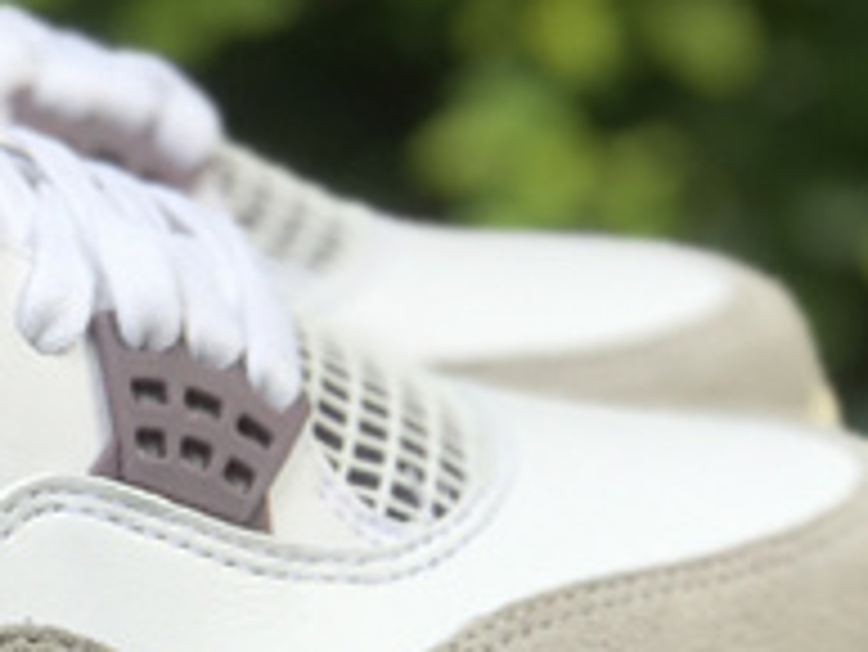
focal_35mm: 218
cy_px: 510
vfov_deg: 6.8
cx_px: -283
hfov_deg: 8.9
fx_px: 5470
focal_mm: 6.6
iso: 20
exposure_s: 1/323
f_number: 2.8
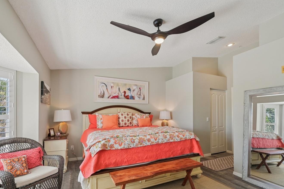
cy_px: 113
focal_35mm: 17
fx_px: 134
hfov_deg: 93.3
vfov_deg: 69.7
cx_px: 141
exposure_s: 1/50
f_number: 8
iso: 400
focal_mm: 14
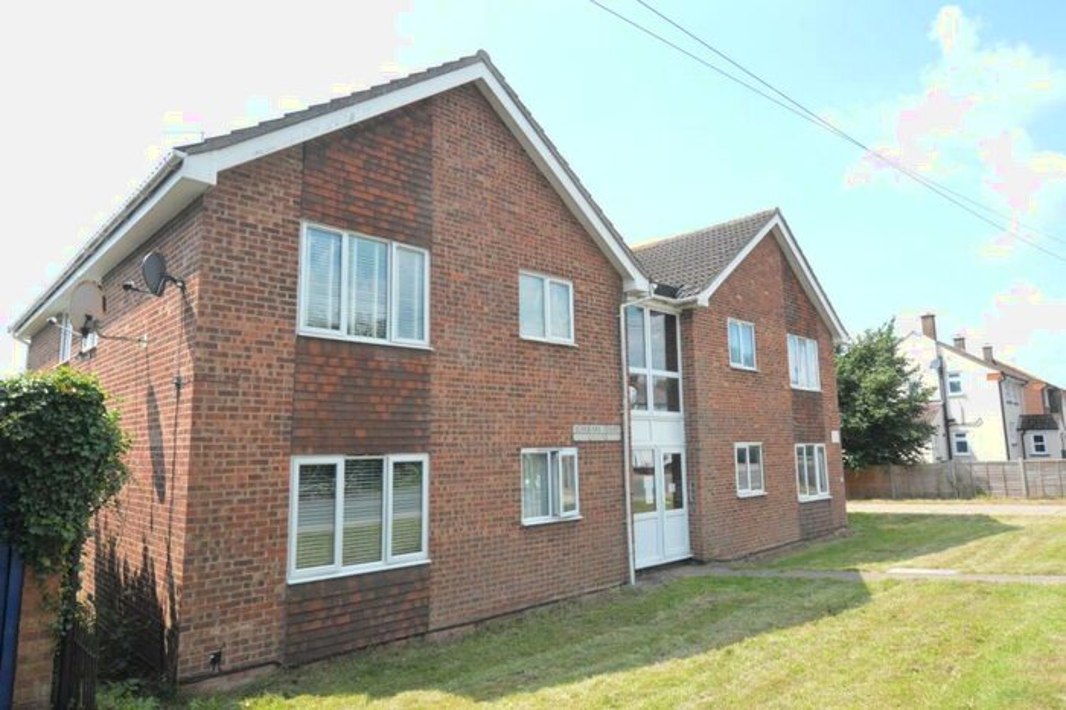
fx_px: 622
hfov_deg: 81.2
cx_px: 533
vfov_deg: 59.4
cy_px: 355
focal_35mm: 21
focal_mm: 14
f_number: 14
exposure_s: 1/800
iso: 3200
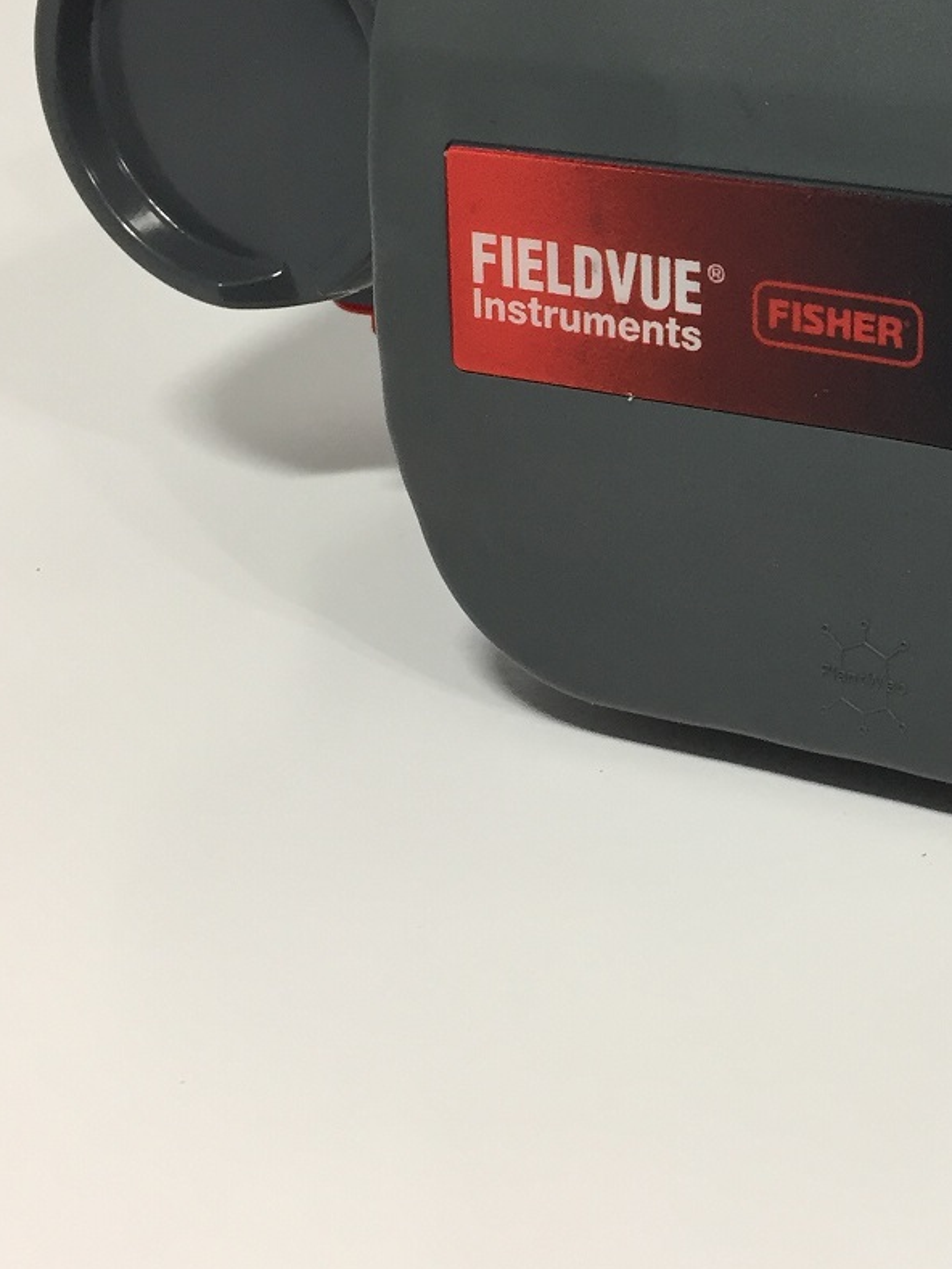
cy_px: 299
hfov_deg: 23.6
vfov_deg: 31.5
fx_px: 2200
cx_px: 891
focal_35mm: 60
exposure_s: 1/30
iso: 64
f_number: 2.2
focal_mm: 4.15
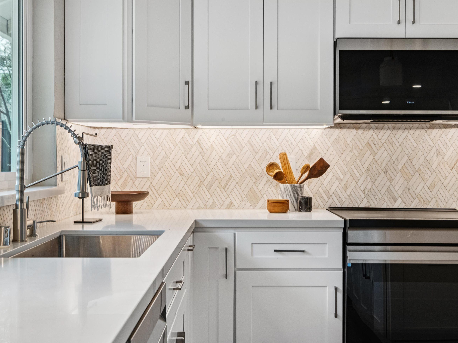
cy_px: 169
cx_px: 244
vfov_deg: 29.1
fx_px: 662
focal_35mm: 50
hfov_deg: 38.2
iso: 640
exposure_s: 1/40
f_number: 11
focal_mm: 44
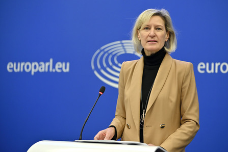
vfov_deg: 12.1
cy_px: 76
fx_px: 716
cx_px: 115
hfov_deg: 18.1
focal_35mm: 113
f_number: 2.8
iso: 1000
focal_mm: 112
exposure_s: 1/320
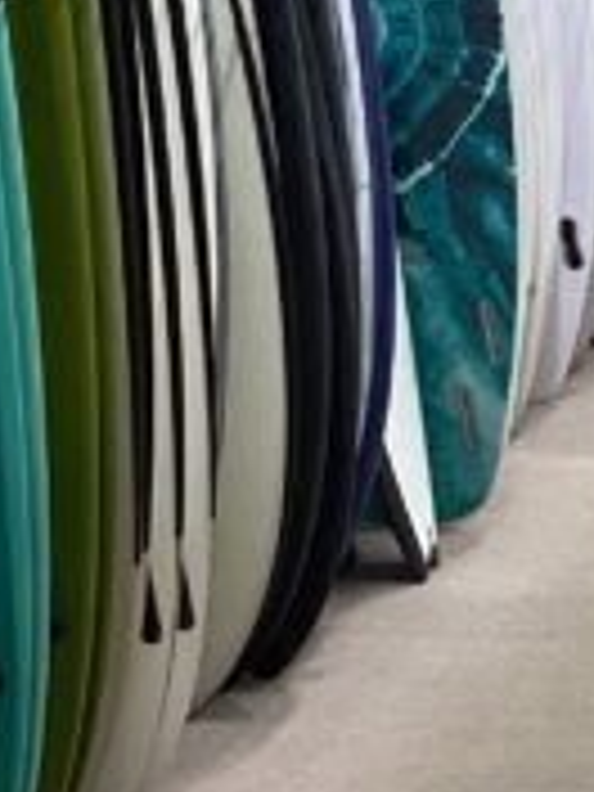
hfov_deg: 9.9
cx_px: 1134
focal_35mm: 141
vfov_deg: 13.9
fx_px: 3226
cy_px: 626
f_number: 2.4
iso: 80
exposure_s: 1/50
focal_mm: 3.3
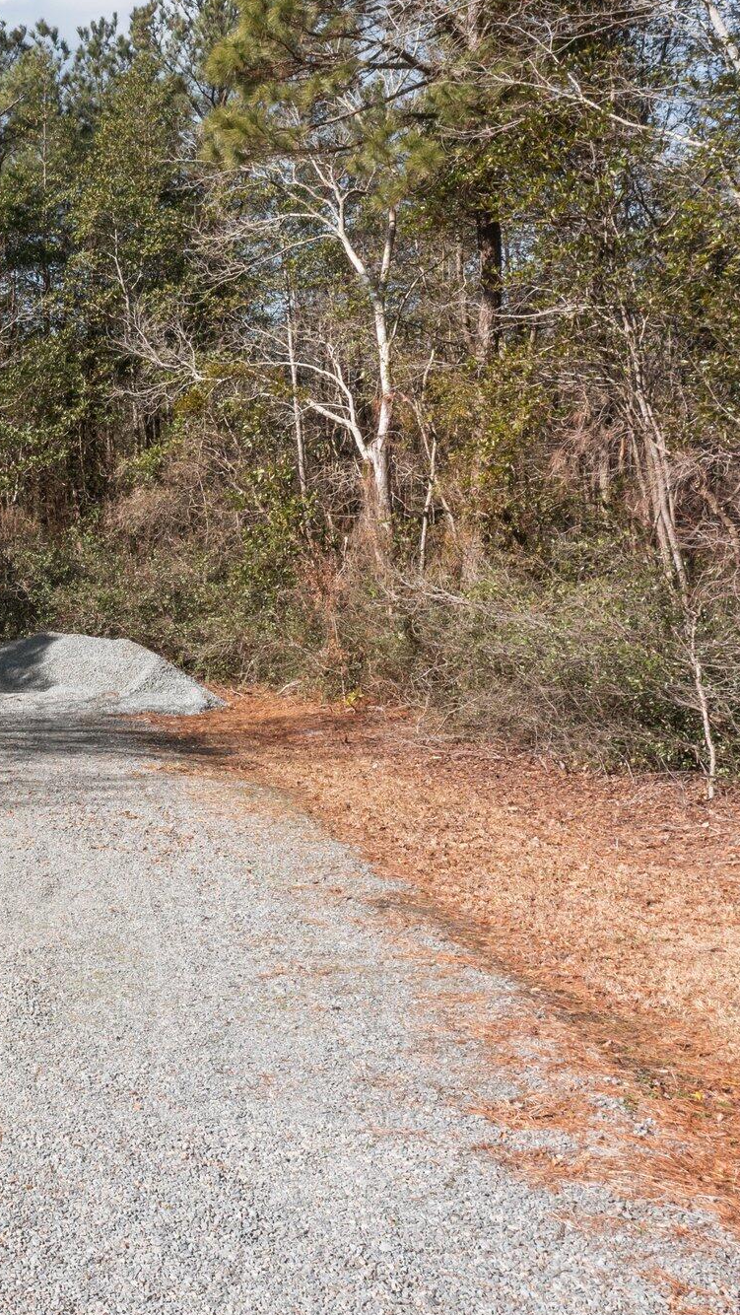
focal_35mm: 45
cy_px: 658
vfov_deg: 45.5
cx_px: -139
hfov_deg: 24.2
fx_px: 1569
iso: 200
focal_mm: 10.26
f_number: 7.1
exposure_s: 1/200
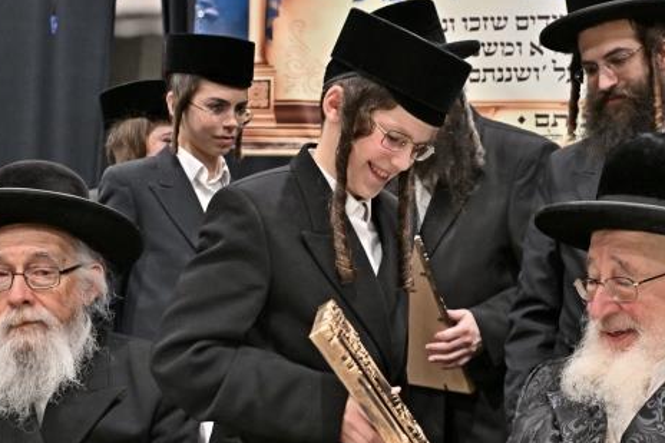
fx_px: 979
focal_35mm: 53
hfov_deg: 36.8
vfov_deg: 25.5
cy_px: 244
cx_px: 483
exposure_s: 1/160
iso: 800
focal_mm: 24
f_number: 4
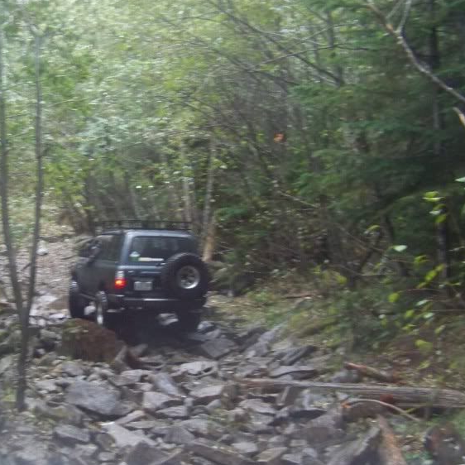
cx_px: 155
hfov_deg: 29.3
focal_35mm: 58
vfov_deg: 29.4
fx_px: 881
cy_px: 302
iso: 247
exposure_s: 1/30
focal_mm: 5.9
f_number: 2.8
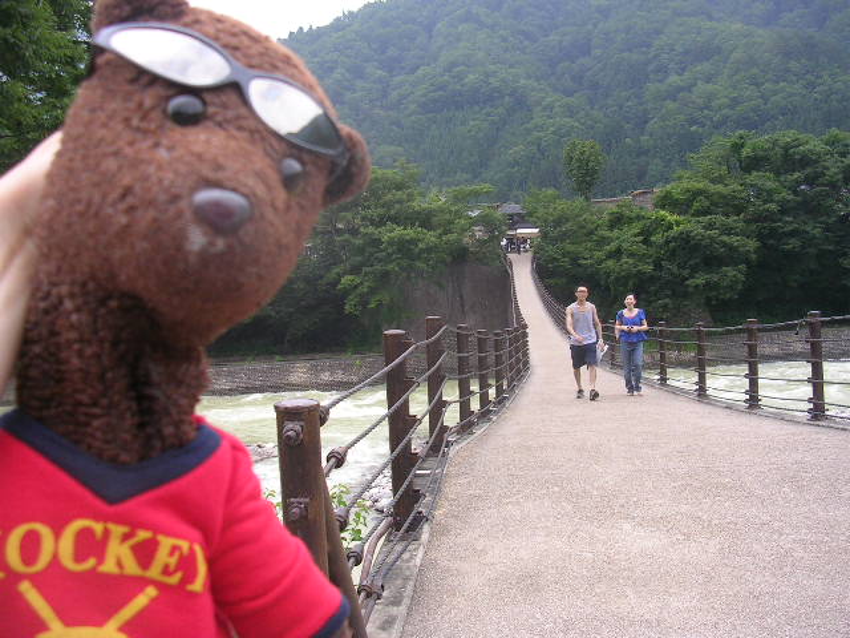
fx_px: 933
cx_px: 425
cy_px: 319
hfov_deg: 49.0
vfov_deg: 37.7
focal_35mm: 38
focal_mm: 5.8
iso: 50
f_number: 2.8
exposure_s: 1/314
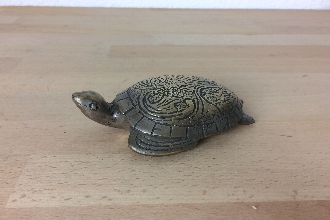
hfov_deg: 60.3
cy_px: 114
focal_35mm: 31
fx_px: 284
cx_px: 164
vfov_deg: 42.3
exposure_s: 1/33
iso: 40
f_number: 2.2
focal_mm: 4.15
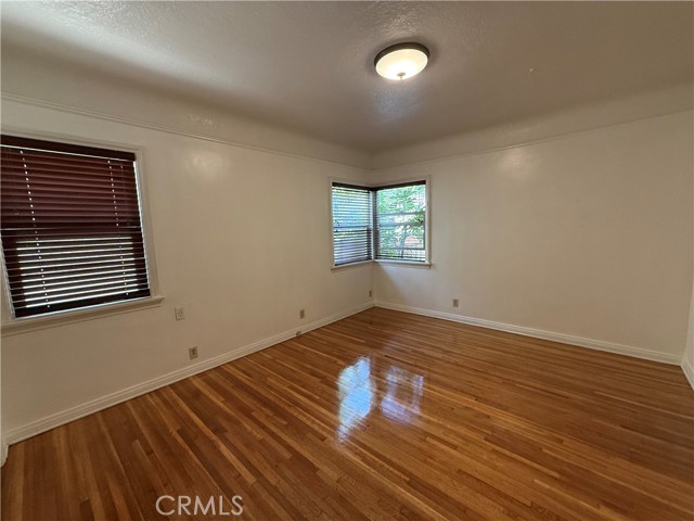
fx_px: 281
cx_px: 347
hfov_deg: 102.1
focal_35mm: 14
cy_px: 260
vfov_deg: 85.7
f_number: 2.2
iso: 320
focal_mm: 2.22
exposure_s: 1/120
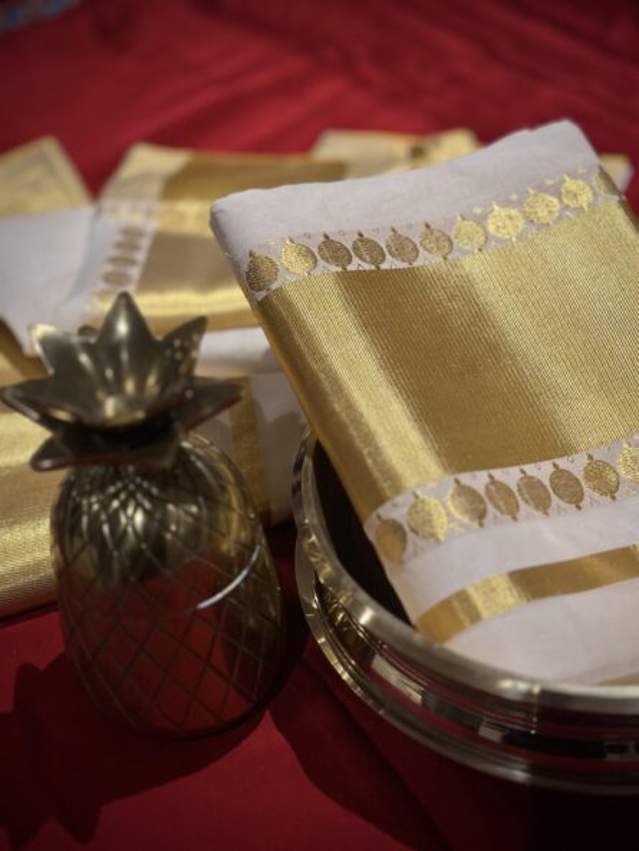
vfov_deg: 39.6
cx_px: 320
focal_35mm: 48
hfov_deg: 30.3
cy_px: 426
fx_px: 1181
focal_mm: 6.86
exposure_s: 1/60
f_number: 1.78
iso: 80
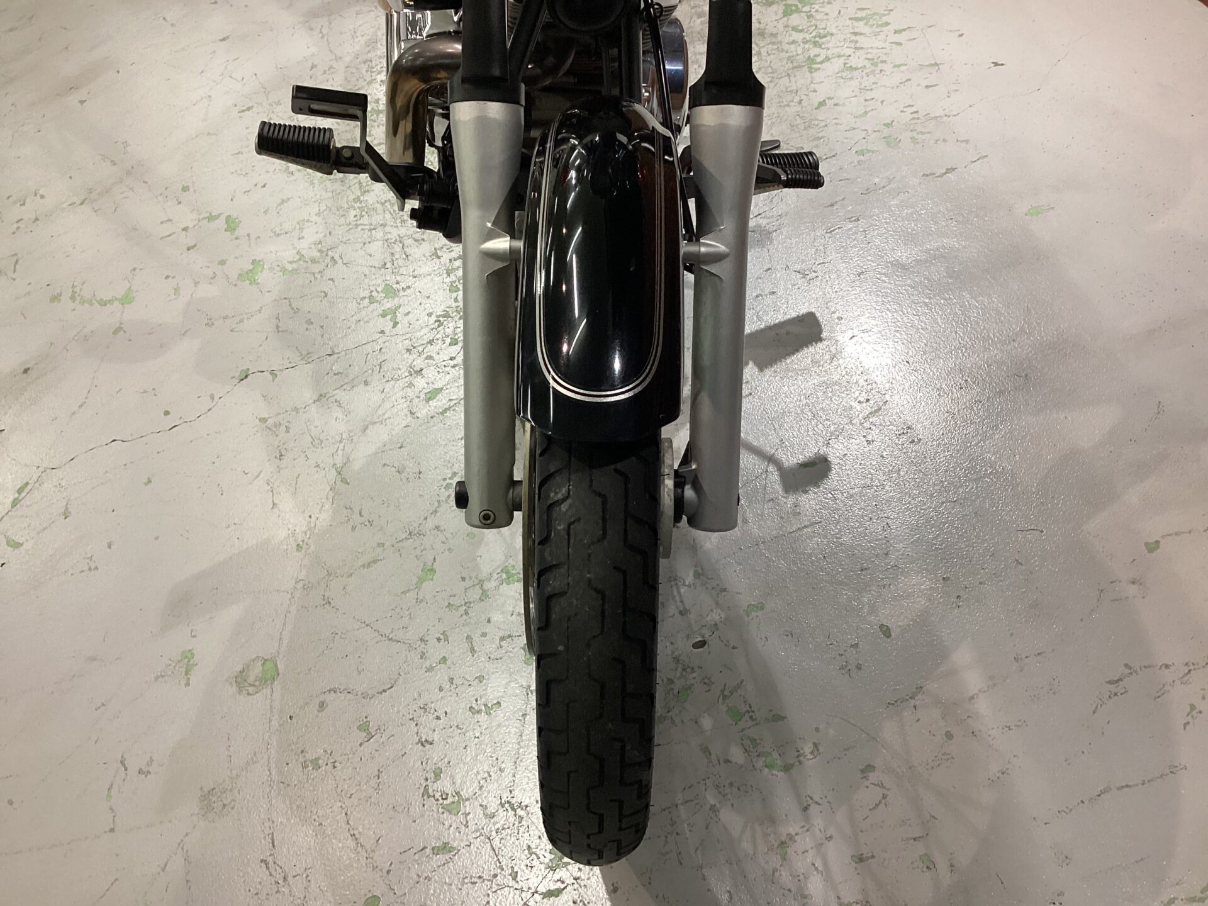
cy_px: 453
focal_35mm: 31
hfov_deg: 58.4
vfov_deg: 45.4
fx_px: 1082
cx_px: 604
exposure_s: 1/60
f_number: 2.4
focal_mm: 3.3
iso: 125
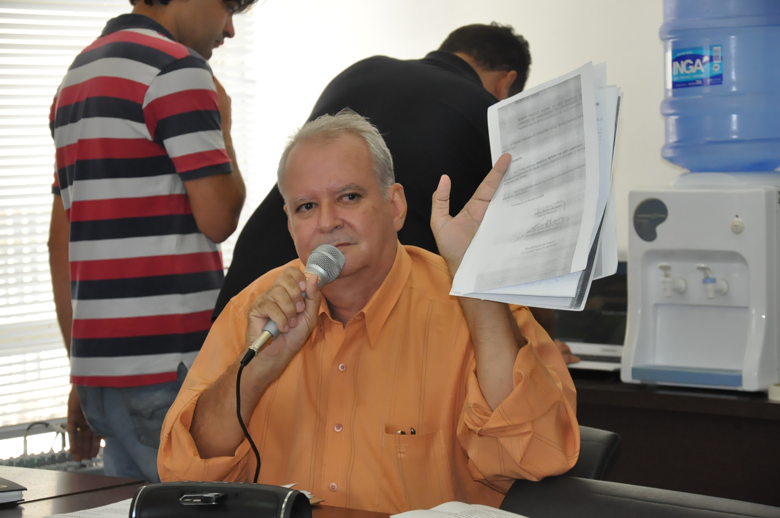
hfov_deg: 18.2
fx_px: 2435
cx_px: 390
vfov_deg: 12.1
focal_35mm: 112
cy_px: 259
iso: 2000
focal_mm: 75
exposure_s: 1/160
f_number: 5.3
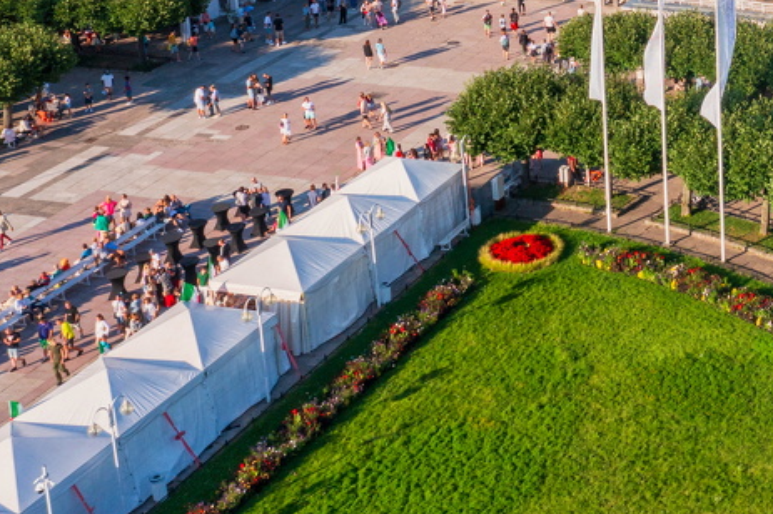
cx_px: 908
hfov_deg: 24.9
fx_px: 1588
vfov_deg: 17.4
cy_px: -133
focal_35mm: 74
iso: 100
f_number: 5.6
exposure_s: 1/400
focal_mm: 10.3
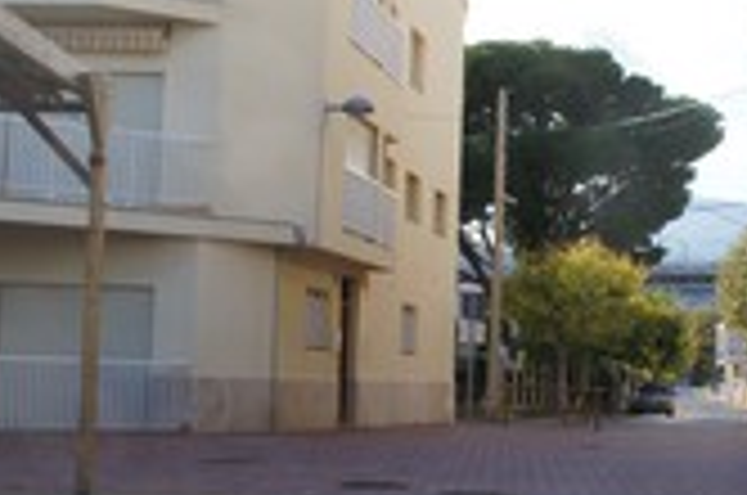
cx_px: 585
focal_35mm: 75
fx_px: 1553
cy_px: 169
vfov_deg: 18.1
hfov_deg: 26.6
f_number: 11
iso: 100
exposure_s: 1/60
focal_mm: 18
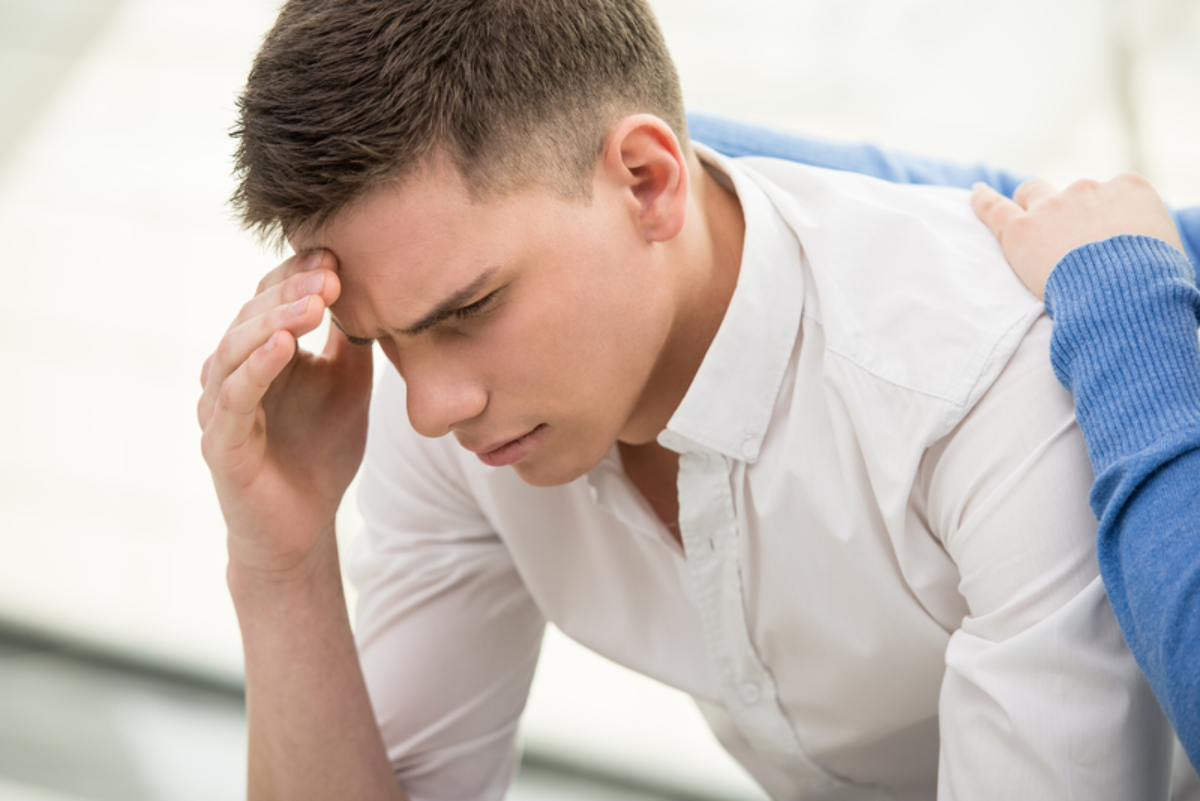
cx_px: 600
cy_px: 400
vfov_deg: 8.6
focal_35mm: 160
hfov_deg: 12.8
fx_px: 5335
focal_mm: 160
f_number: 4
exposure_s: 1/125
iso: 160
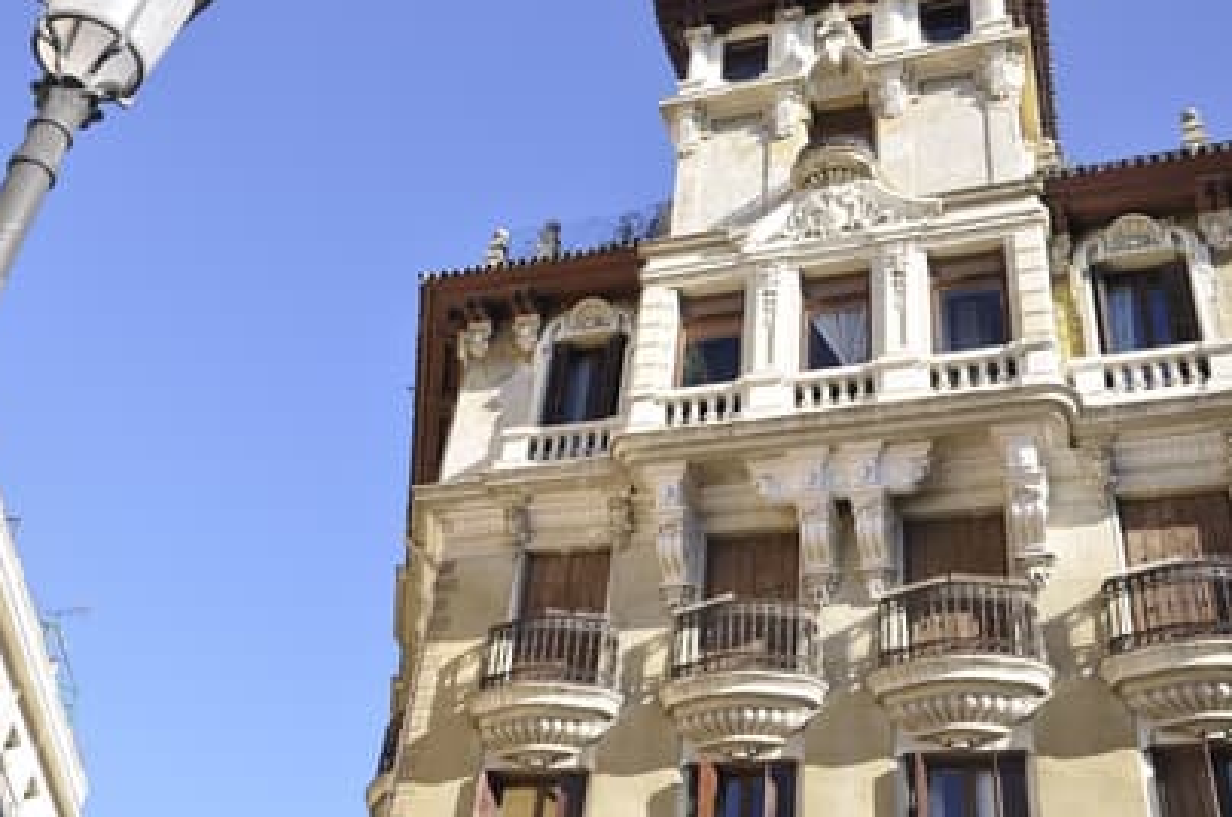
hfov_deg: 44.0
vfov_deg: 30.0
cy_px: 337
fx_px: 1524
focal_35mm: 45
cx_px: 561
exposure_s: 1/320
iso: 200
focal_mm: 25
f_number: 9
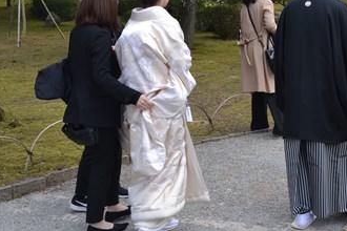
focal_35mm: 64
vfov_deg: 20.8
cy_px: 19
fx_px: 617
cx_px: 266
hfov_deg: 30.8
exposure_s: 1/160
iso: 100
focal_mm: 22
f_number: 6.3
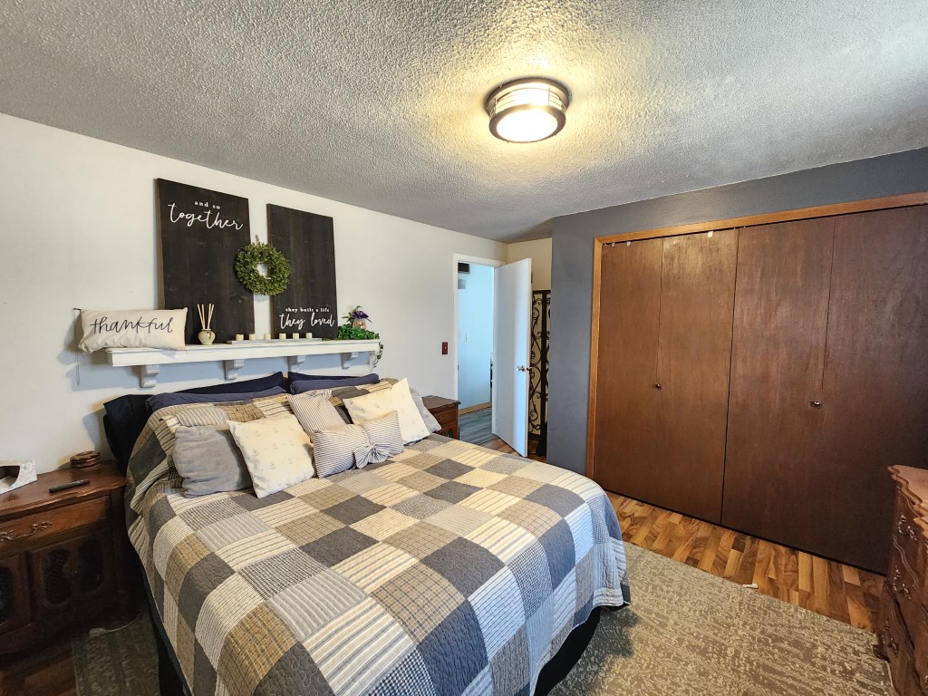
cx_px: 464
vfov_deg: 89.9
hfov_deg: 106.2
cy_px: 348
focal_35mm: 13
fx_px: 349
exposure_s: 1/24
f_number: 2.2
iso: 1000
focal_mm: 2.2
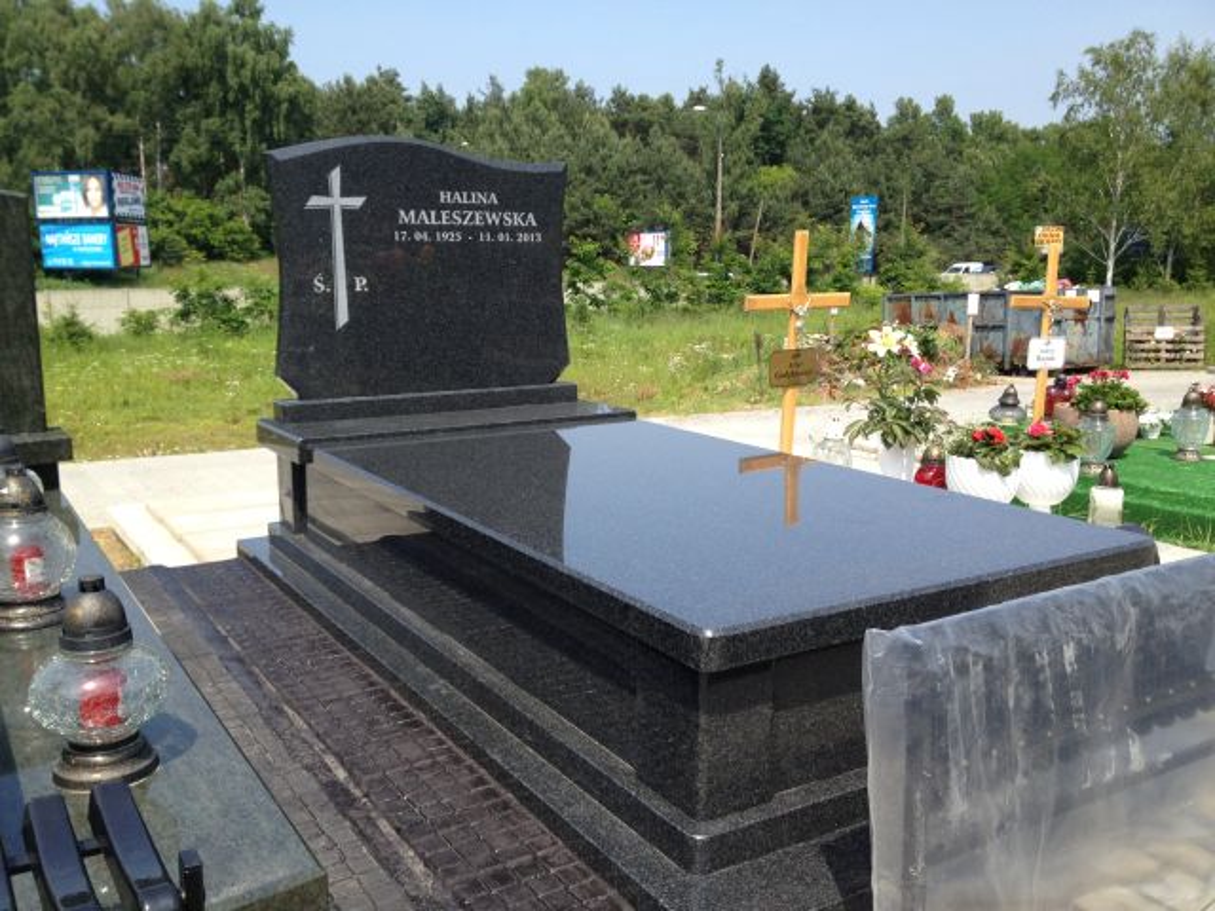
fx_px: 1228
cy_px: 456
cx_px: 608
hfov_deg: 52.6
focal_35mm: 35
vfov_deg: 40.7
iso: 50
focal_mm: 4.28
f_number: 2.4
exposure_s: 1/986
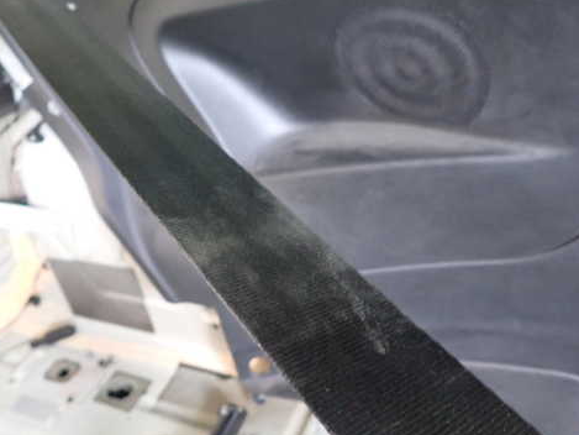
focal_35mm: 32
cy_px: 225
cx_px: 252
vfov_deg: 44.2
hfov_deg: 56.6
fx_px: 535
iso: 800
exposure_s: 1/30
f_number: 2
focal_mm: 4.5
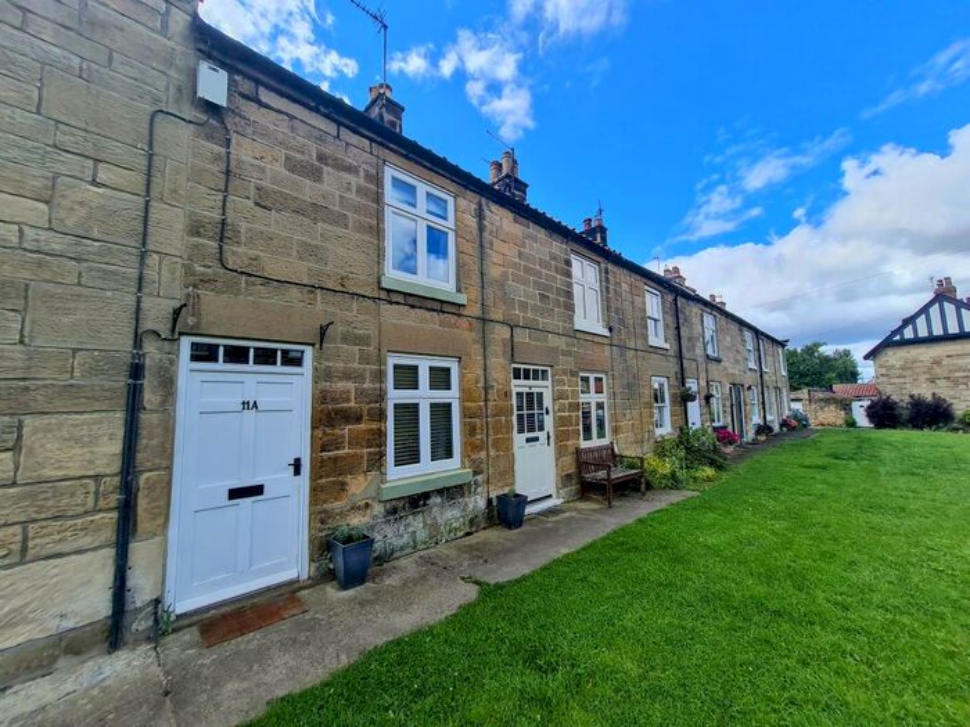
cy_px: 364
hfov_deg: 106.2
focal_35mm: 13
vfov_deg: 89.9
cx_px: 485
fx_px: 364
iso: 50
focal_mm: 1.74
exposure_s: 1/770
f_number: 2.2
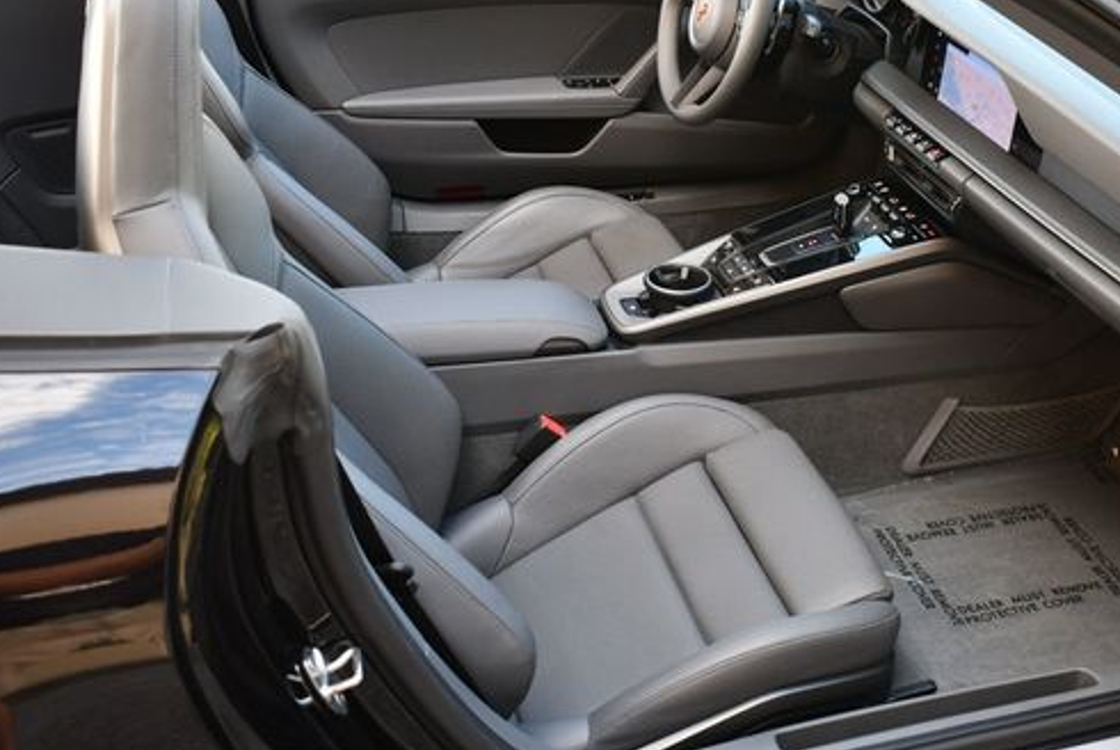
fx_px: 1464
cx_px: 697
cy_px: 334
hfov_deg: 41.6
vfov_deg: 28.7
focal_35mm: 47
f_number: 3.5
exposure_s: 1/250
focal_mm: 18
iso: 560
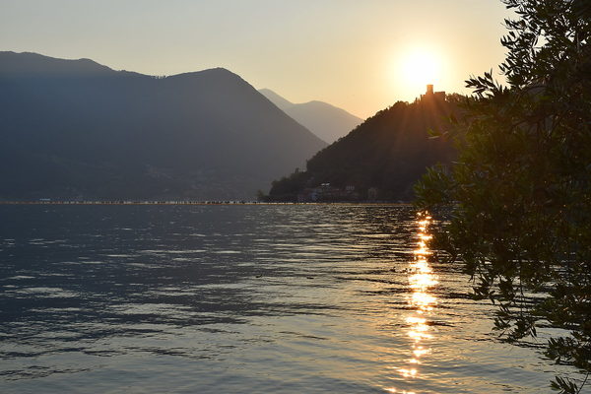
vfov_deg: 30.8
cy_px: 197
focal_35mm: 44
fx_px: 714
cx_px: 296
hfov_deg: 45.0
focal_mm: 29
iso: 200
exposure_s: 1/500
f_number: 11
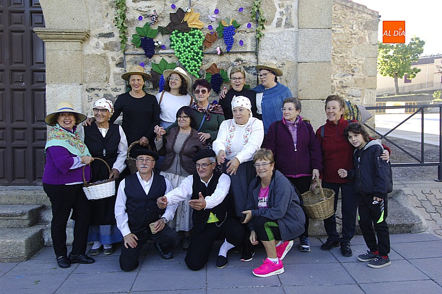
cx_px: 221
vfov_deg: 43.5
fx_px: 368
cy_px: 147
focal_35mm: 30
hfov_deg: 62.0
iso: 500
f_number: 7.6
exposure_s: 1/60
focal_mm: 20
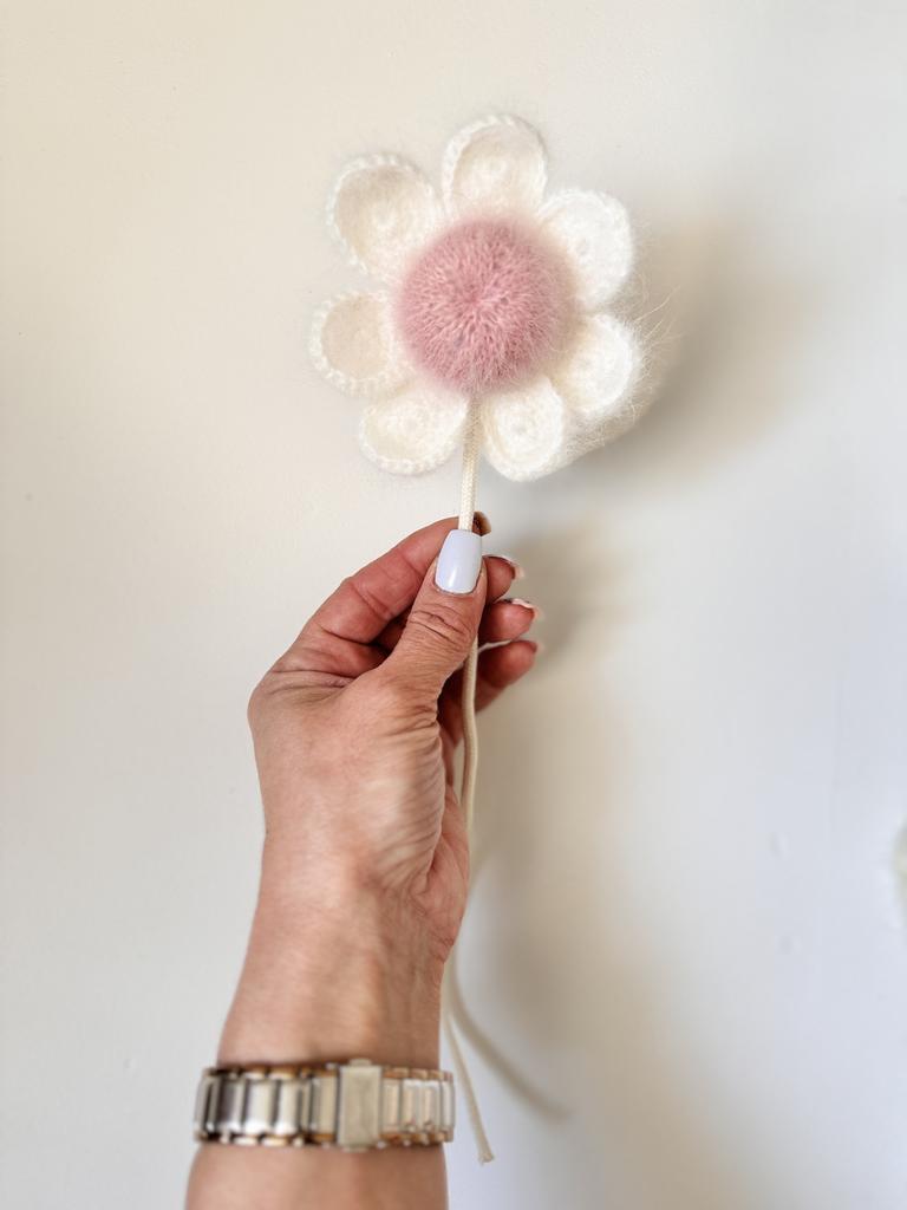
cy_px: 605
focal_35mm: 24
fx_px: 838
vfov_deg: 71.6
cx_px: 454
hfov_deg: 56.8
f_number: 1.78
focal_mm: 6.86
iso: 200
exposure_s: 1/86
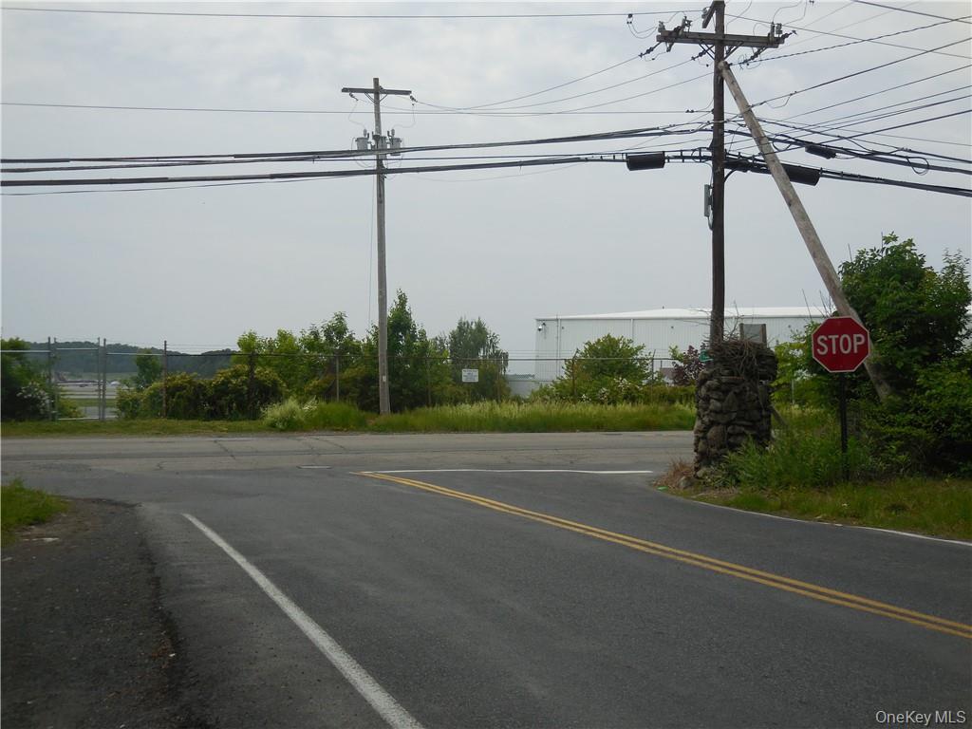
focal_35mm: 45
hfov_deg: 42.1
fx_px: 1264
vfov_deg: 32.2
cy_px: 364
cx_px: 486
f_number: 4.2
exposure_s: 1/1250
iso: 125
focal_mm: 8.1
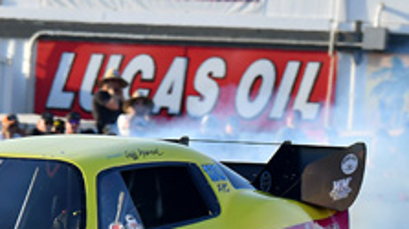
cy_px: 293
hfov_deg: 5.0
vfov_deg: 2.8
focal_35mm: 430
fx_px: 4659
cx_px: -35
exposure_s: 1/800
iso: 320
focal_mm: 122
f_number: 5.6
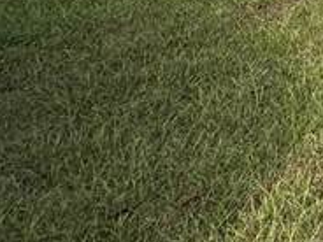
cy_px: -305
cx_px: 836
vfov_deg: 14.2
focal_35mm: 78
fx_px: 728
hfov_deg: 13.8
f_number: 2.2
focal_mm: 2.22
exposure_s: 1/693
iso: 50
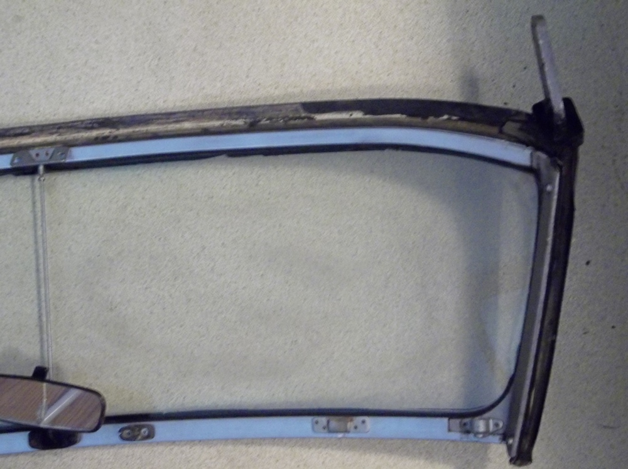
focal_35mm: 52
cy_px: 234
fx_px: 942
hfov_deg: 36.9
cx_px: 314
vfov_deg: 28.0
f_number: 5
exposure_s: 1/8
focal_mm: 9.3
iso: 400
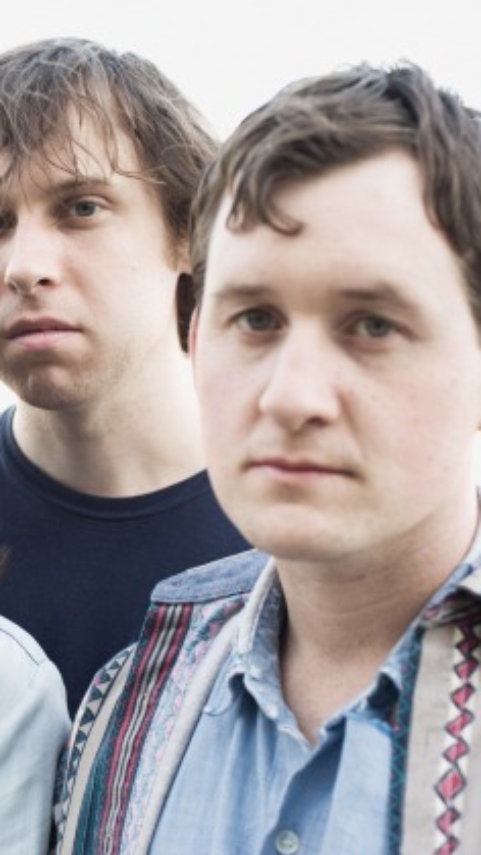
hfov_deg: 14.6
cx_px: -100
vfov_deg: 26.5
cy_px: 429
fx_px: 1812
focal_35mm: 80
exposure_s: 1/125
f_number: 5
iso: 200
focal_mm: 50
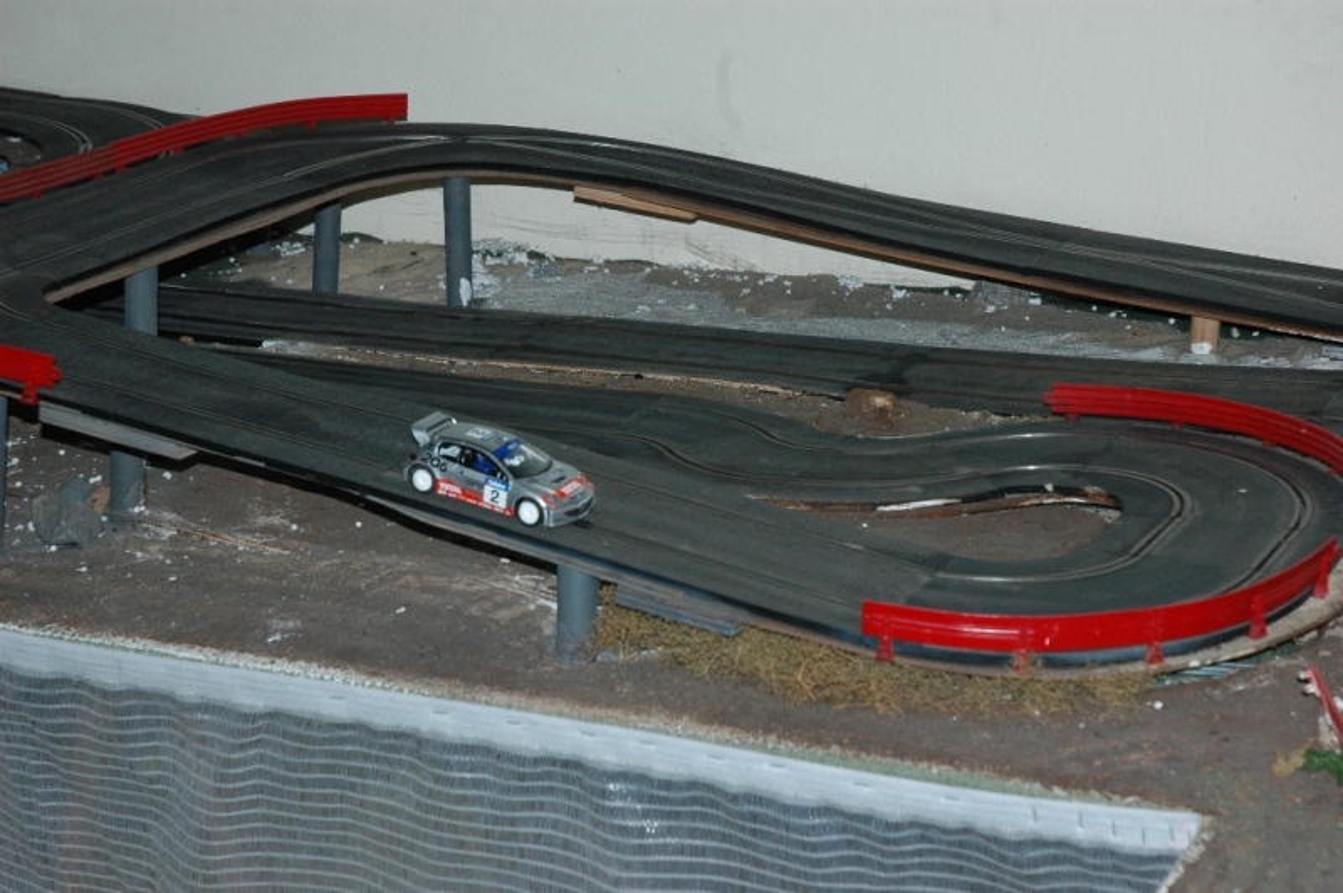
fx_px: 2907
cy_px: 446
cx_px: 672
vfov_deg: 17.5
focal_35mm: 78
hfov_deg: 26.0
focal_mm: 52
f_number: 8
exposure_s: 1/125
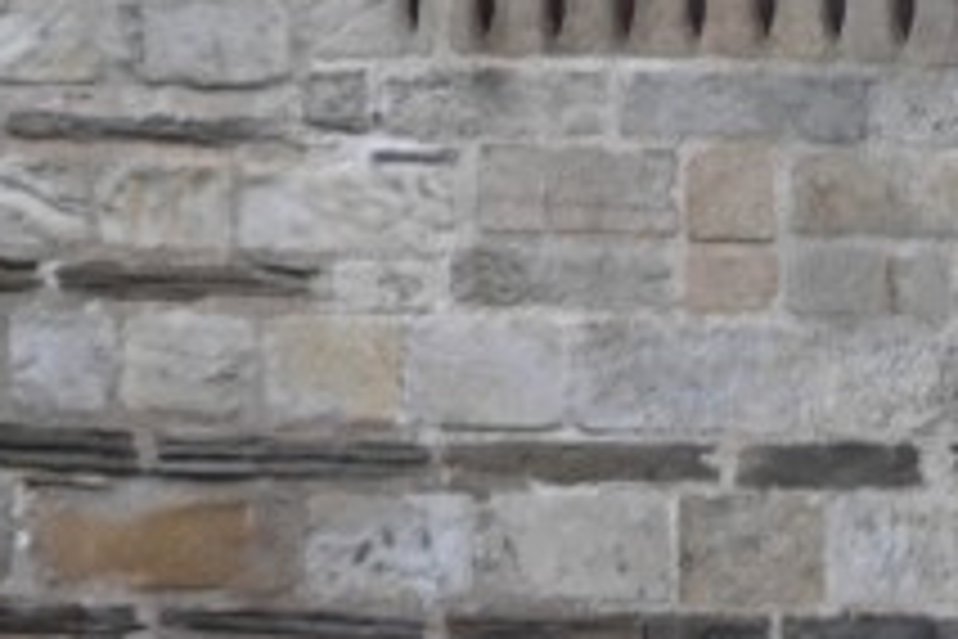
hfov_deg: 5.2
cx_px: -391
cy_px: -945
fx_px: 10537
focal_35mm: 396
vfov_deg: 3.4
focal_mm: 52
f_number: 5.6
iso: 800
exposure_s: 1/640
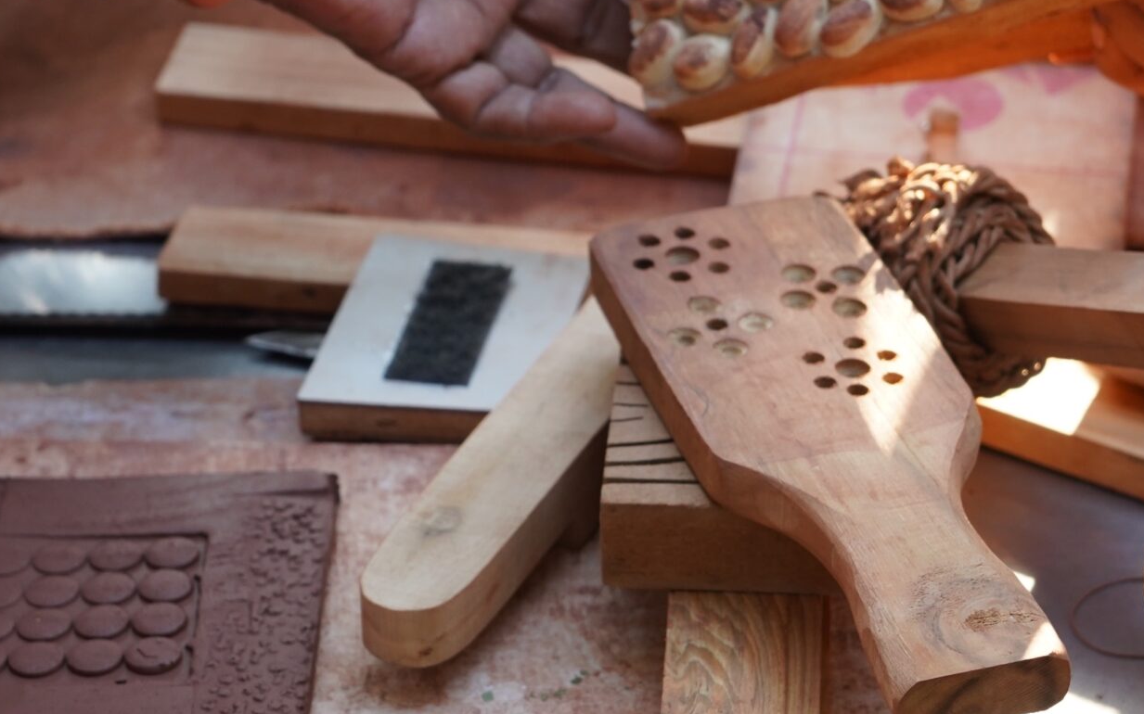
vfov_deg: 10.3
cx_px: 585
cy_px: 364
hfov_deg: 16.4
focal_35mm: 127
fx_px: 3959
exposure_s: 1/160
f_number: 5.6
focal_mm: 60
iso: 640
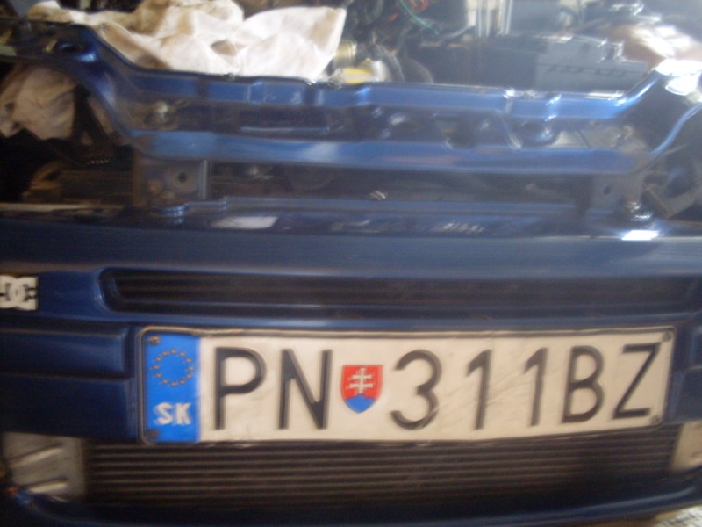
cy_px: 264
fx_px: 771
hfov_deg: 49.0
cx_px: 351
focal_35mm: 38
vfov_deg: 37.7
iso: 200
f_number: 2.8
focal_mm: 6.3
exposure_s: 1/1.43
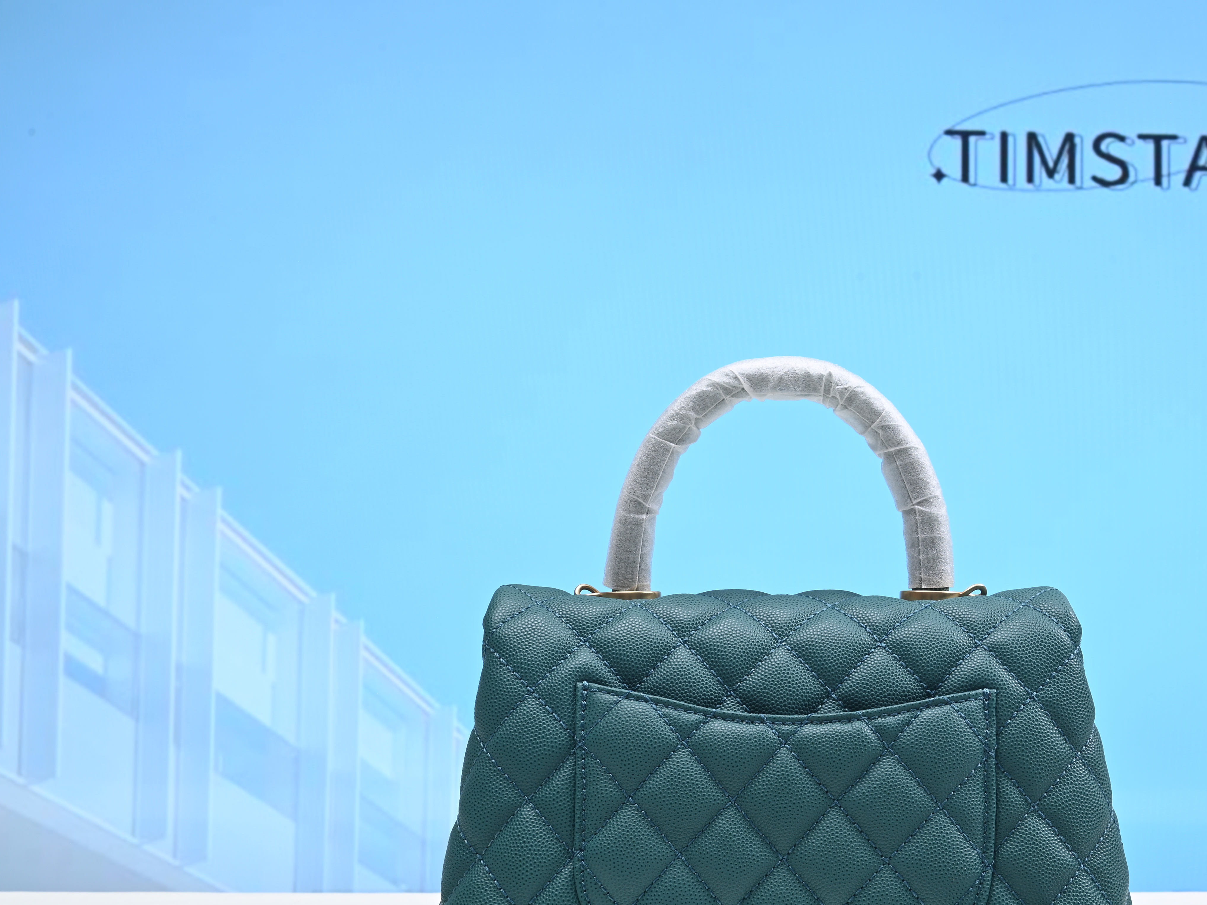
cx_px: 794
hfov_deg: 33.0
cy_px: 552
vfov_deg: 25.2
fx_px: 2022
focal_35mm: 58
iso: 100
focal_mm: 41
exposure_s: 1/2
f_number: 16
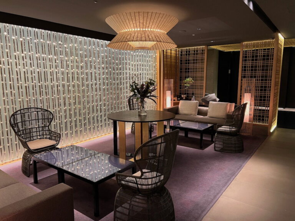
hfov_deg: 67.3
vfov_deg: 53.1
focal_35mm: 26
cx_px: 148
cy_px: 110
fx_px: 222
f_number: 1.5
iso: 320
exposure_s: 1/60
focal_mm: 5.7
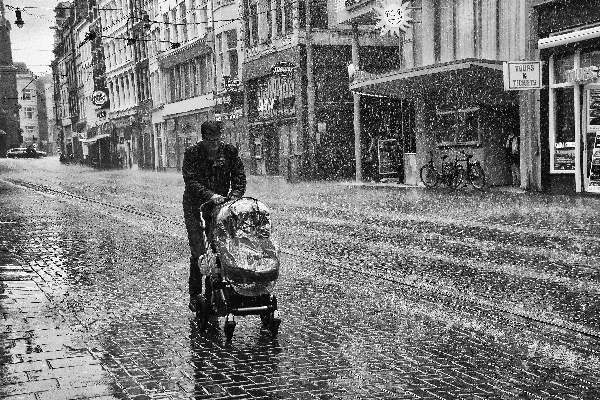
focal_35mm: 57
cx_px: 300
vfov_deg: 23.8
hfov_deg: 35.1
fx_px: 950
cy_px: 200
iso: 1600
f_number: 6.3
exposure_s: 1/500
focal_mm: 38
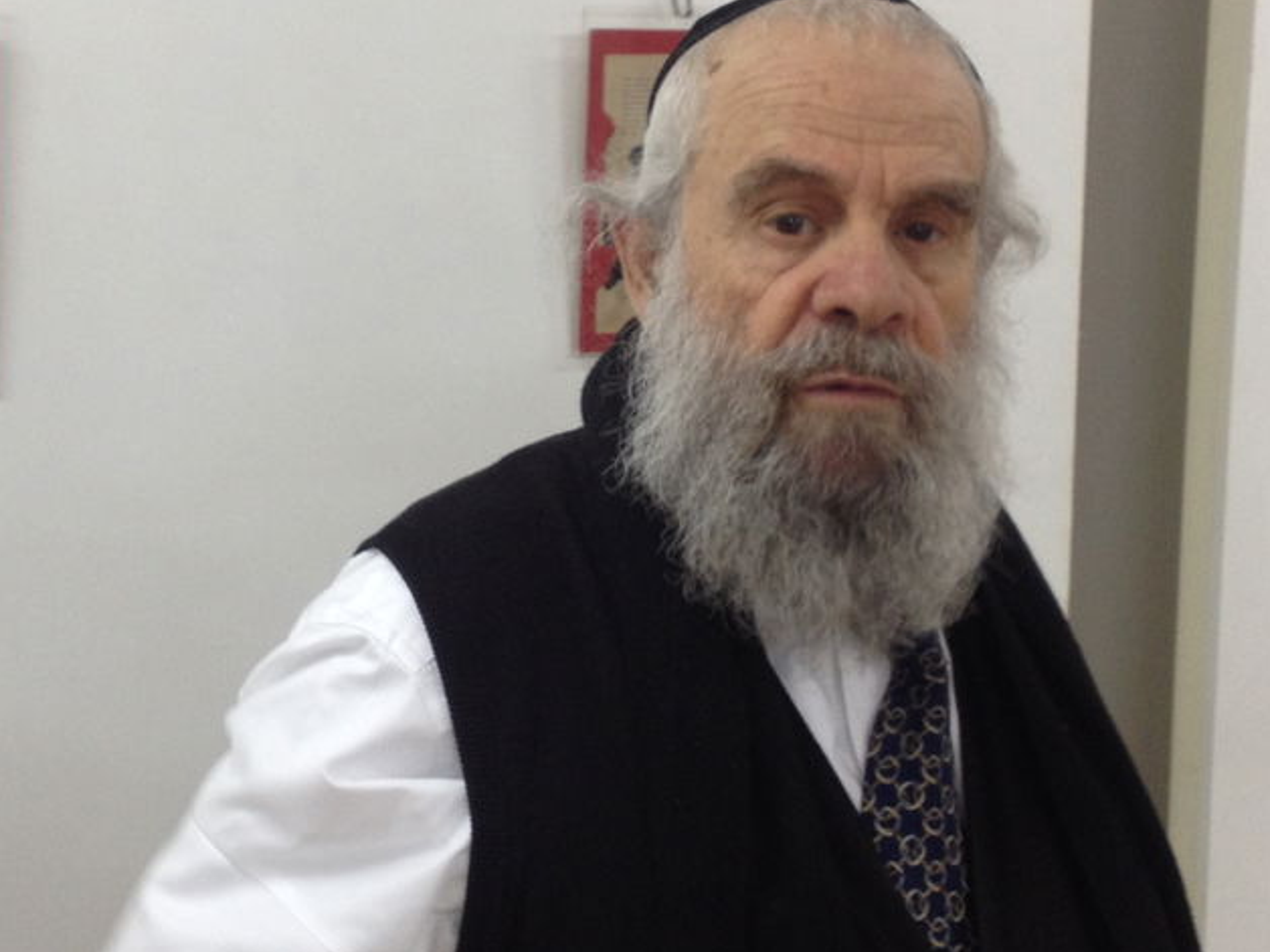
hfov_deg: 25.0
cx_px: 591
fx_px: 2862
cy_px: 471
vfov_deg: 18.9
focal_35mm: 78
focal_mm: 4.28
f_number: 2.4
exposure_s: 1/20
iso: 64
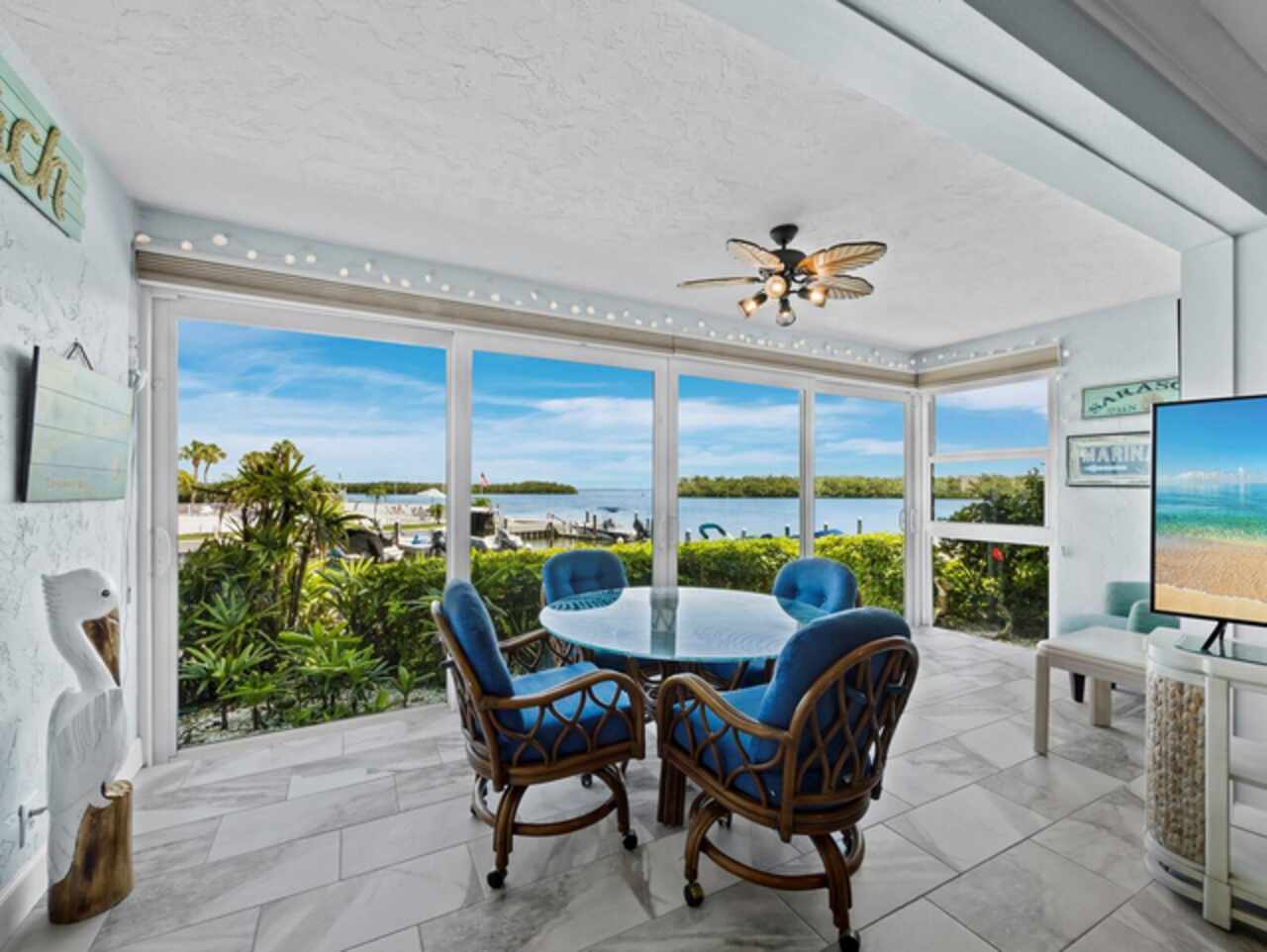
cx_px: 634
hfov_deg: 102.0
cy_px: 476
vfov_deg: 85.8
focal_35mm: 14
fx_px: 513
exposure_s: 1/30
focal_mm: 7
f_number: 11
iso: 400
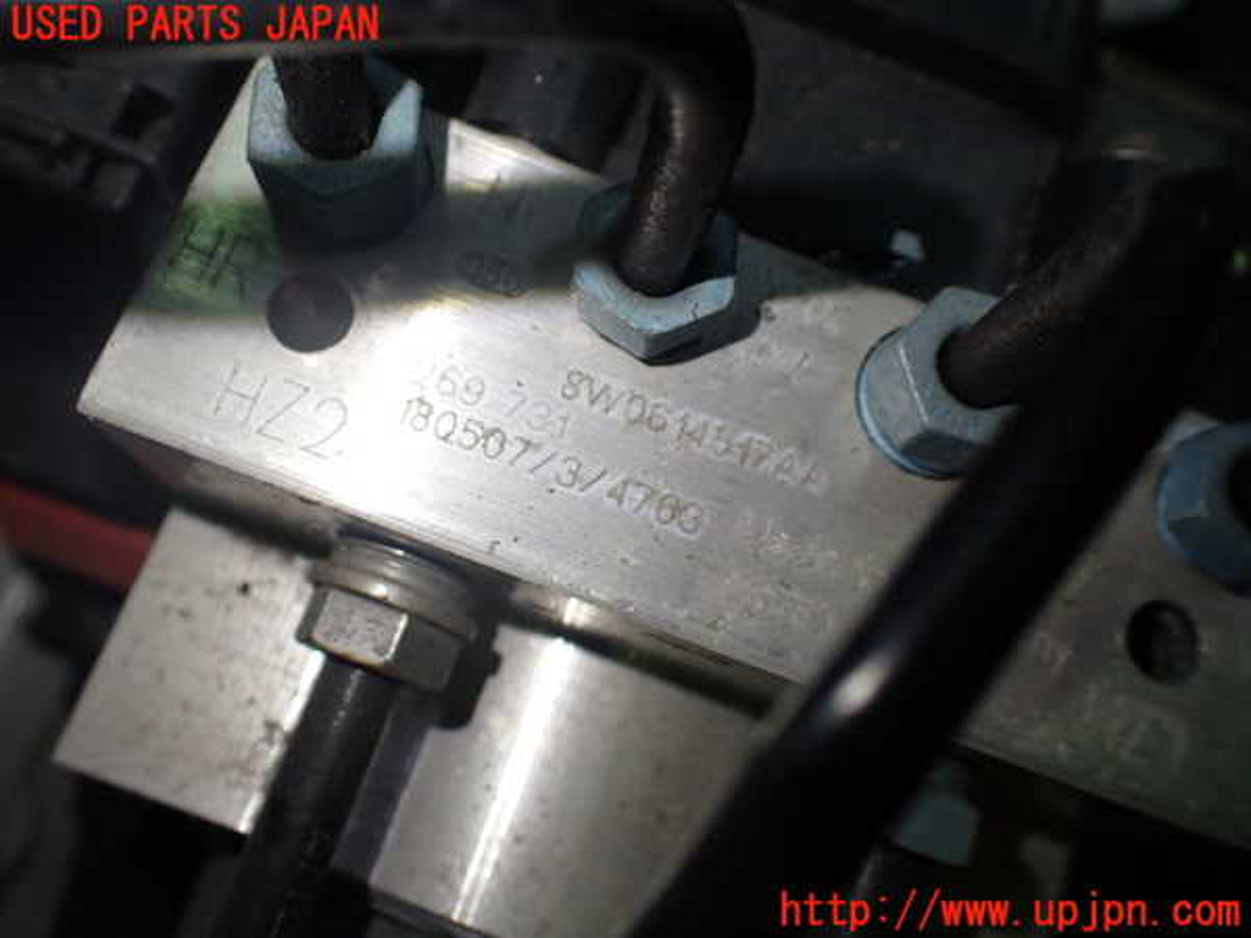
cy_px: 469
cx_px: 626
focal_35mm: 30
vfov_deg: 46.8
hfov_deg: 60.0
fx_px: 1084
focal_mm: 5.4
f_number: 2.3
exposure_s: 1/125
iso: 200
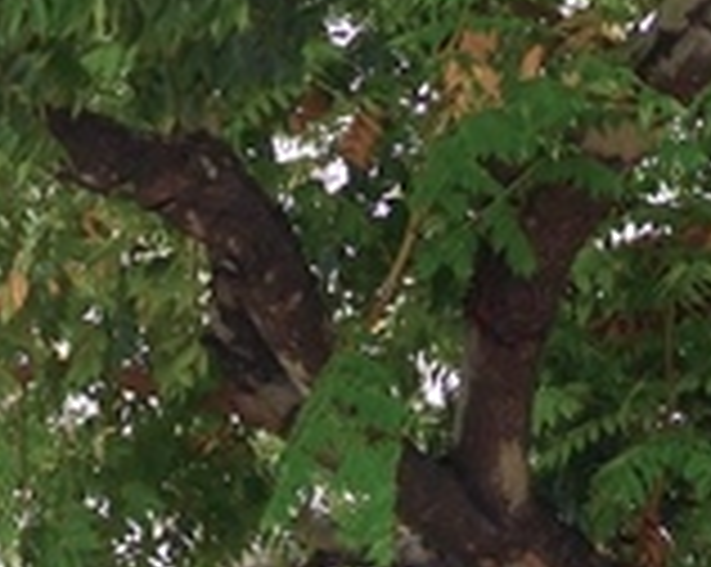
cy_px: 983
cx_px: -436
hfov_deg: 14.7
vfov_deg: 12.0
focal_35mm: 119
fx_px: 2501
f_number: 3.2
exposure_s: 1/320
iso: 160
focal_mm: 15
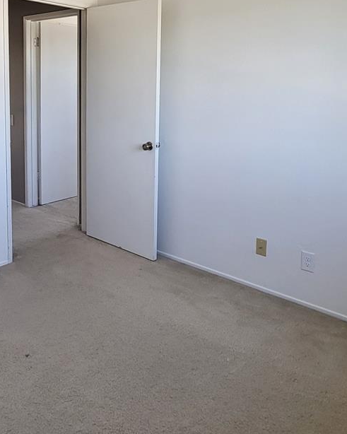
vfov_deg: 55.3
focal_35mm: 31
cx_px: 140
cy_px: 127
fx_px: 398
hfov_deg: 46.9
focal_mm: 1.74
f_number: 2.2
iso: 100
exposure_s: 1/60
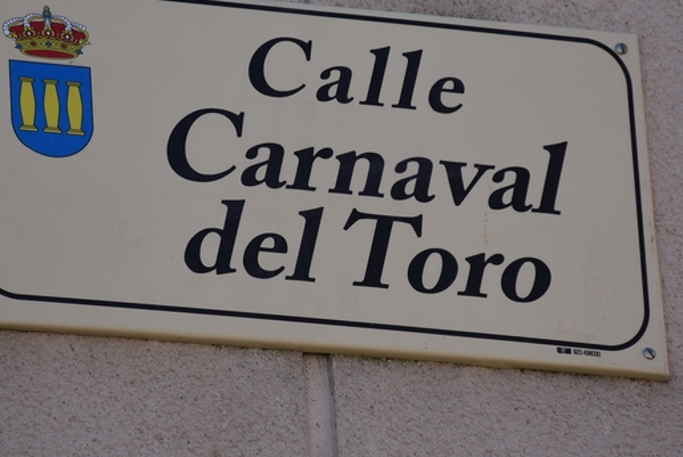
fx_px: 6990
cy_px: 193
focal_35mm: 368
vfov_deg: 3.7
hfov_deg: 5.6
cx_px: 320
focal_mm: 140
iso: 200
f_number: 5.6
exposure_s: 1/500
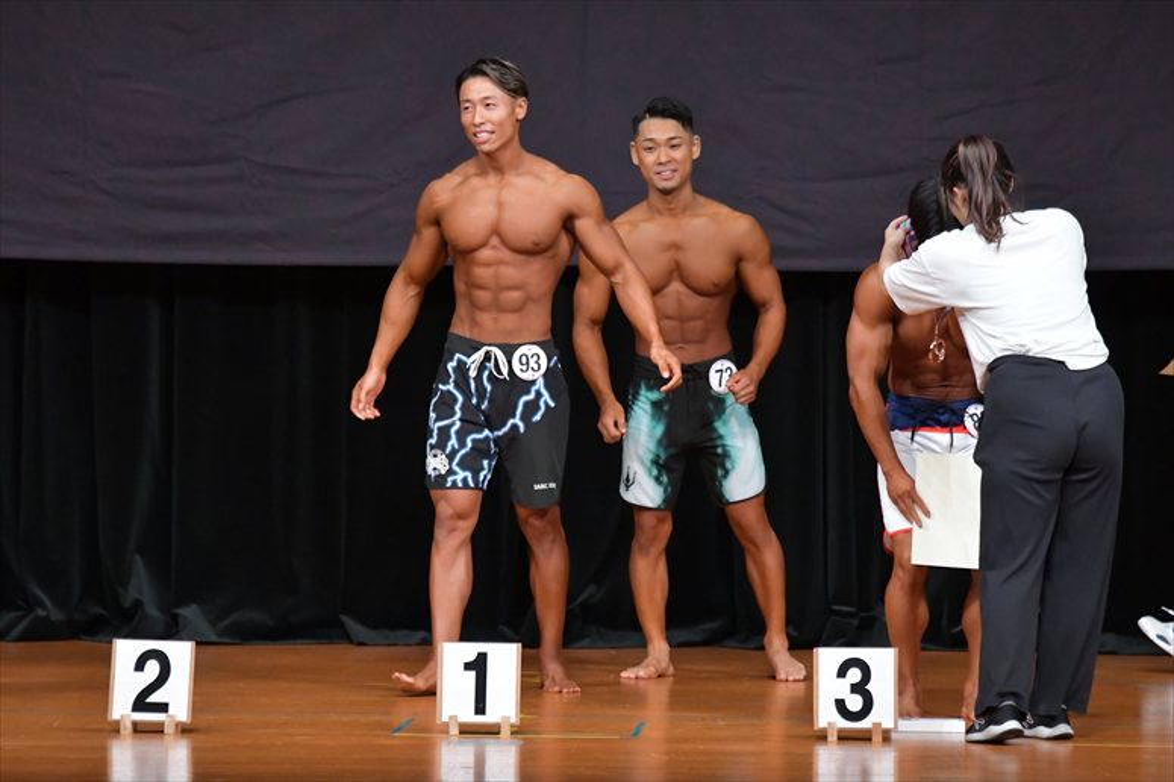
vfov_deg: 4.8
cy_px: 391
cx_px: 587
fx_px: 9290
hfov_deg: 7.2
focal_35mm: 285
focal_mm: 190
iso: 5000
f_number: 5.6
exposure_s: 1/400
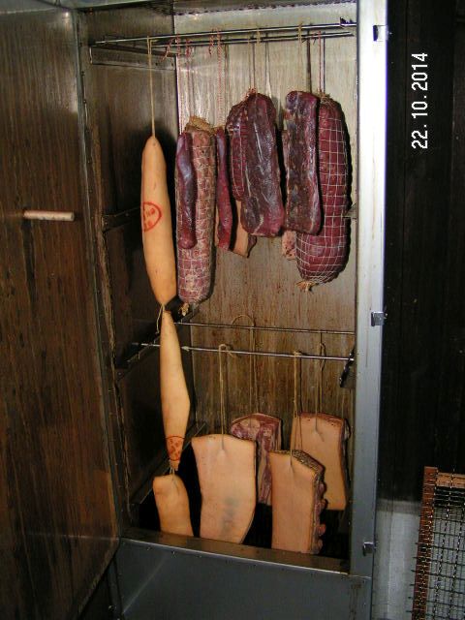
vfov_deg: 49.0
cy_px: 310
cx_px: 232
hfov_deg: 37.7
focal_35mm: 38
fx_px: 681
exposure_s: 1/40
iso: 200
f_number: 2.8
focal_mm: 5.8
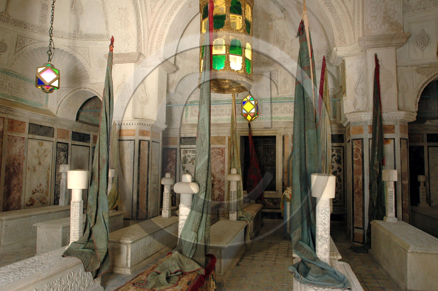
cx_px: 219
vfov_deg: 50.3
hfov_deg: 70.5
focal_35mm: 26
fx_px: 310
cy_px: 146
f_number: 4.5
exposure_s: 1/50
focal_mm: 17
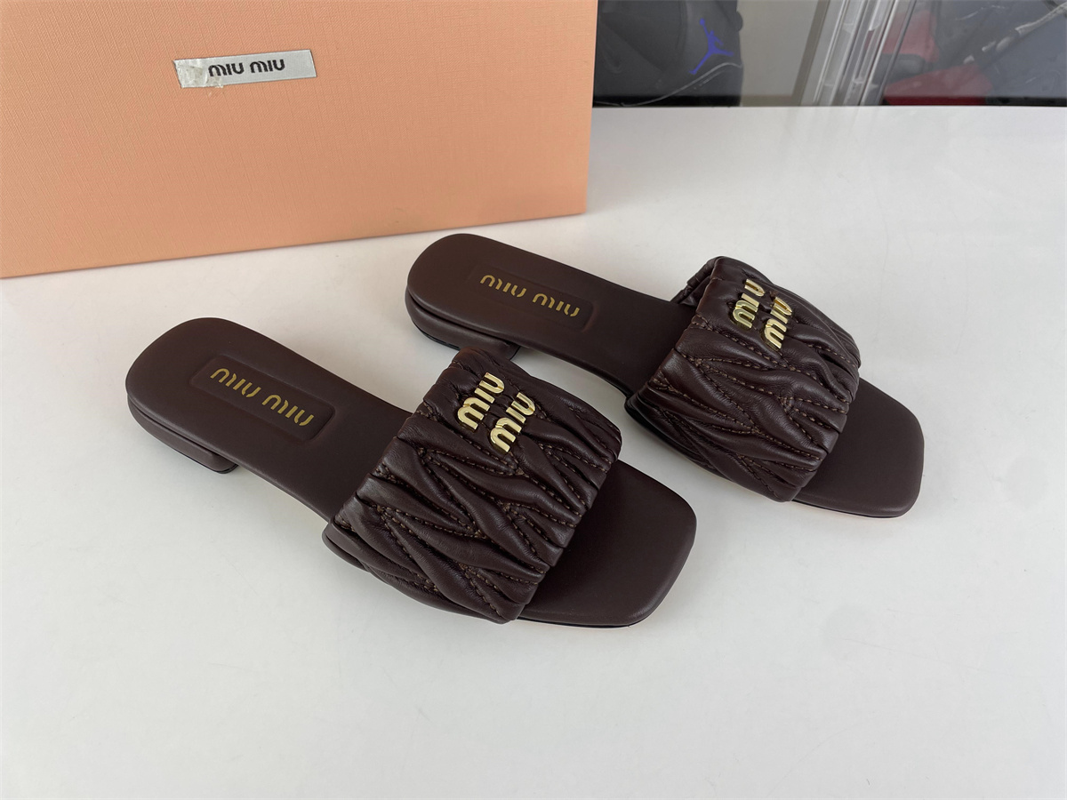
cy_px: 400
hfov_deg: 67.3
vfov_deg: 53.1
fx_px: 801
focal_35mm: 26
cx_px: 534
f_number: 1.6
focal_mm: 4.2
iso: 32
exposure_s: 1/142
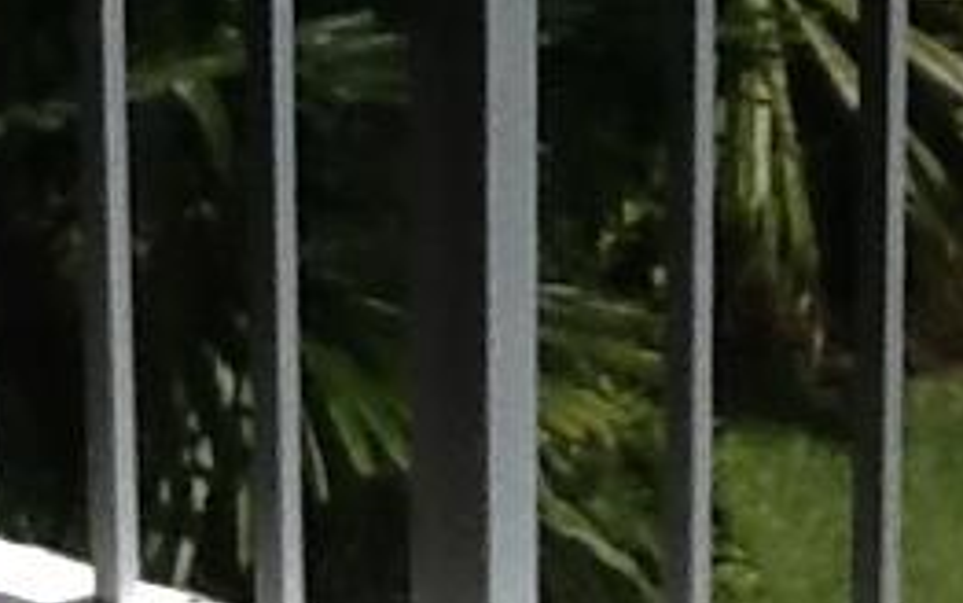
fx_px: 4490
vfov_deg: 7.1
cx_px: 1037
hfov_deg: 12.1
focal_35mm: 171
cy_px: -956
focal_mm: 2.03
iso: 40
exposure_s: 1/955
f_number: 2.4
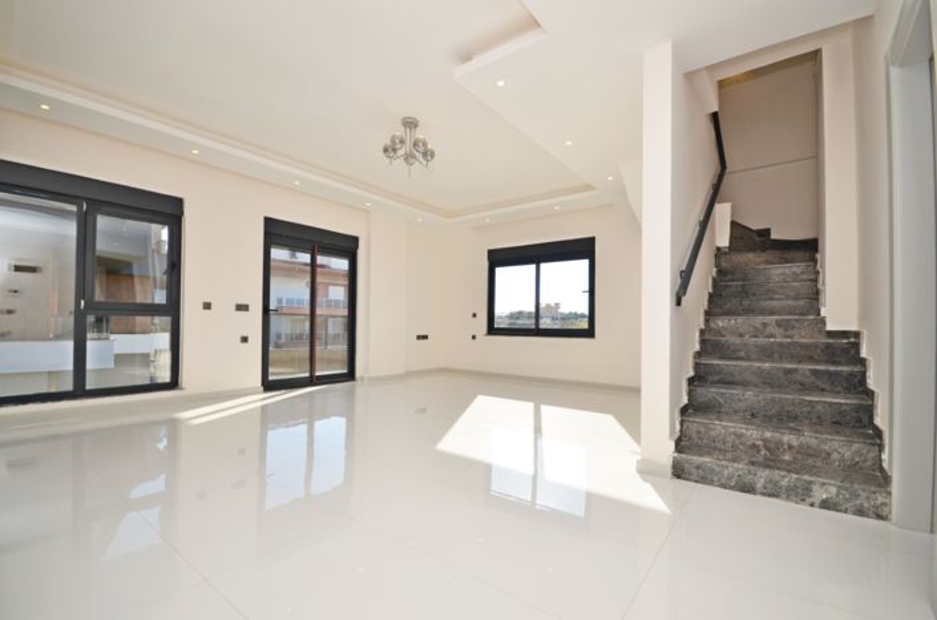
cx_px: 468
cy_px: 310
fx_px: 389
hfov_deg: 100.5
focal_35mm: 15
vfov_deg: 77.0
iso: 100
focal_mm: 10
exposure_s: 1/200
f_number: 7.1
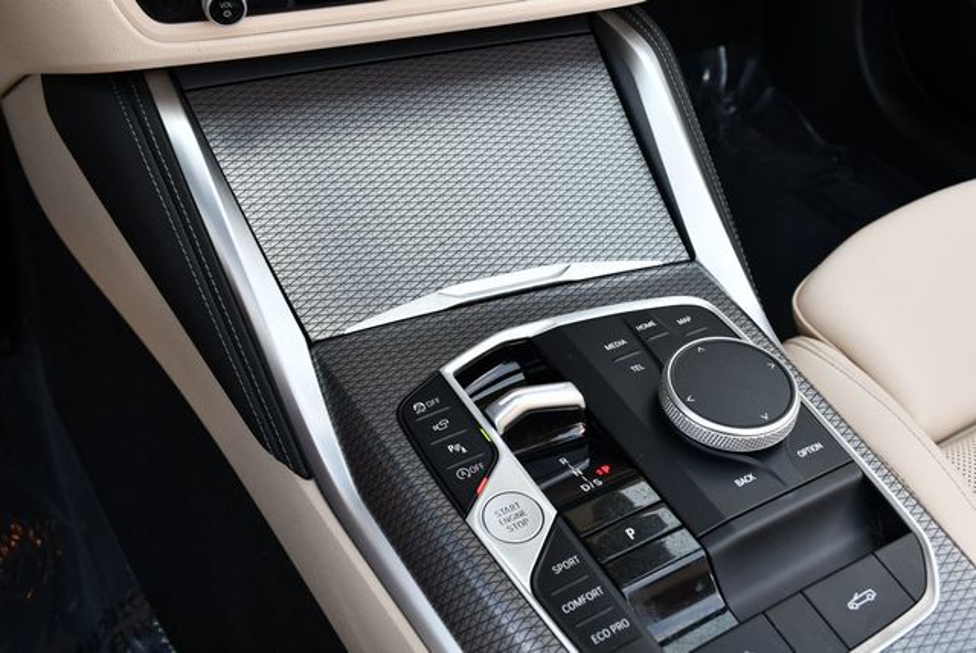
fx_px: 977
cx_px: 488
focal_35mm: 36
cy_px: 326
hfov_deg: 53.1
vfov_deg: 36.9
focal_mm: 18
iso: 400
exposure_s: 1/250
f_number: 4.5
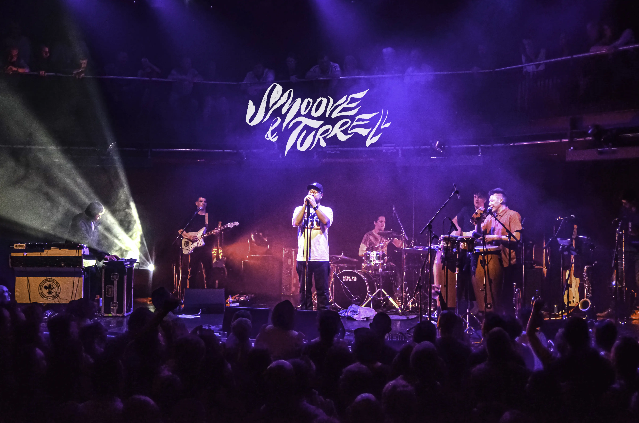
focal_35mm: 48
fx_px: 850
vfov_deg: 28.0
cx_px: 320
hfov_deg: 41.2
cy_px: 212
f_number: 2.8
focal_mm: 32
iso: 1600
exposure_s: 1/250
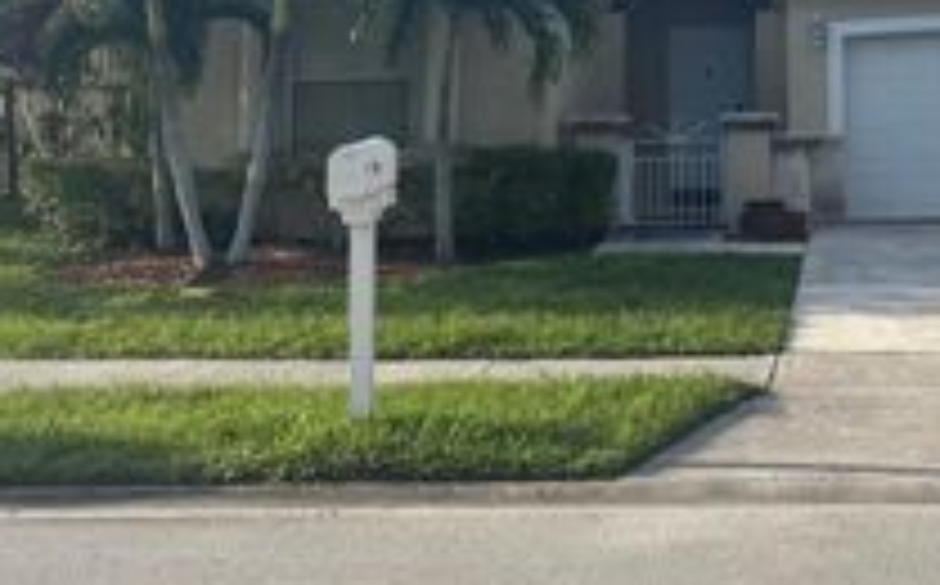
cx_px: 823
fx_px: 1689
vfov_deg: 18.9
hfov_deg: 29.9
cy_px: -43
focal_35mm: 66
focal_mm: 5.96
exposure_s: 1/2342
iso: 50
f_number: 1.6
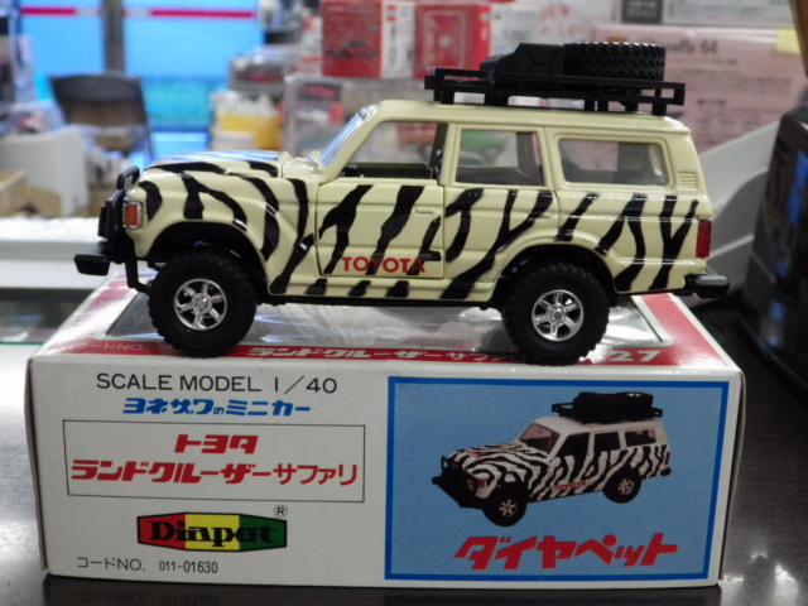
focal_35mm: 50
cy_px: 303
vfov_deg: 29.1
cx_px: 404
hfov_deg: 38.2
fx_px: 1167
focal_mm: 9
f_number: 3.8
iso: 640
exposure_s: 1/60
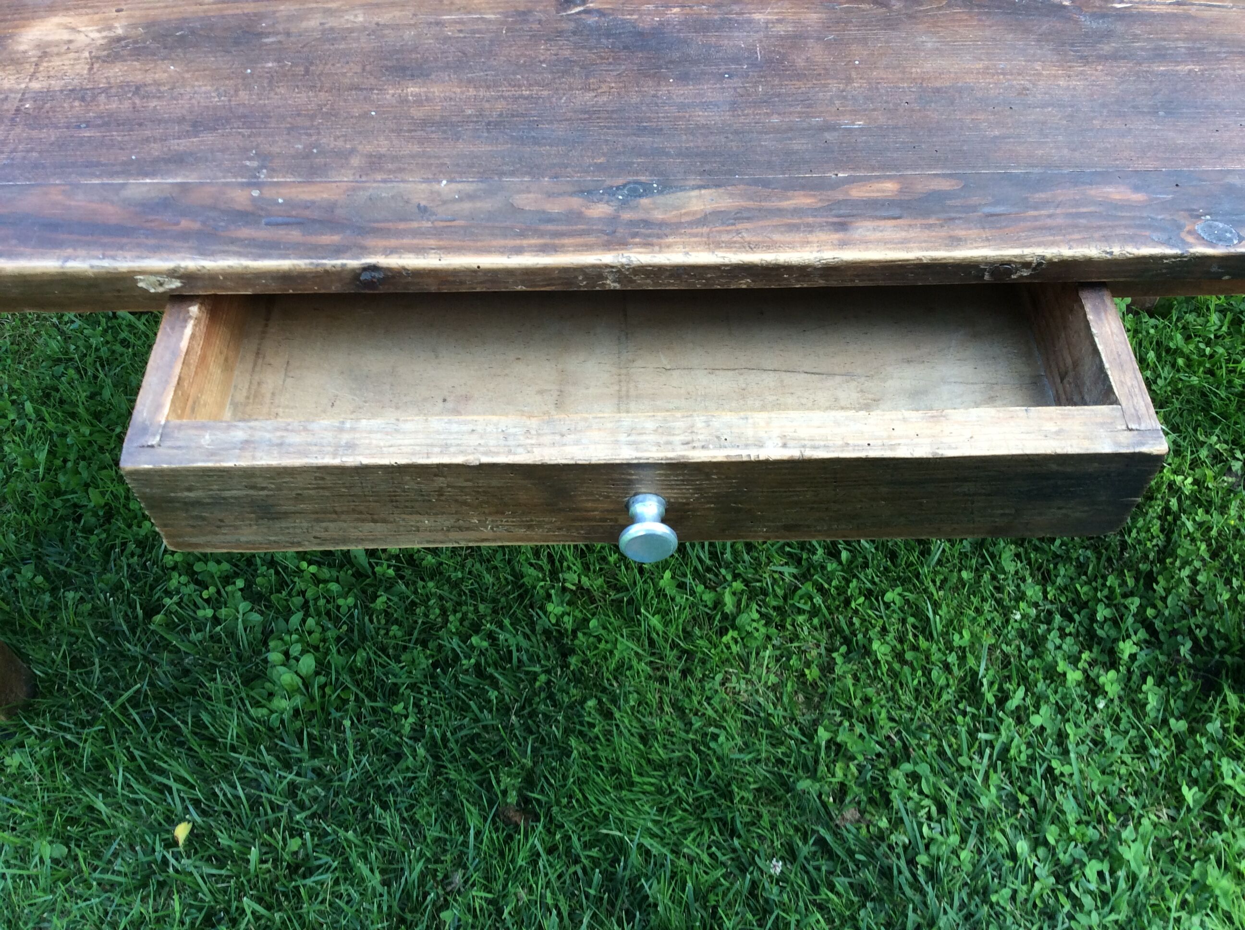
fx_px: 1149
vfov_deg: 44.1
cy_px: 465
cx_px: 622
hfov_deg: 56.9
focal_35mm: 32
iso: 32
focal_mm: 3.3
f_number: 2.4
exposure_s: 1/50
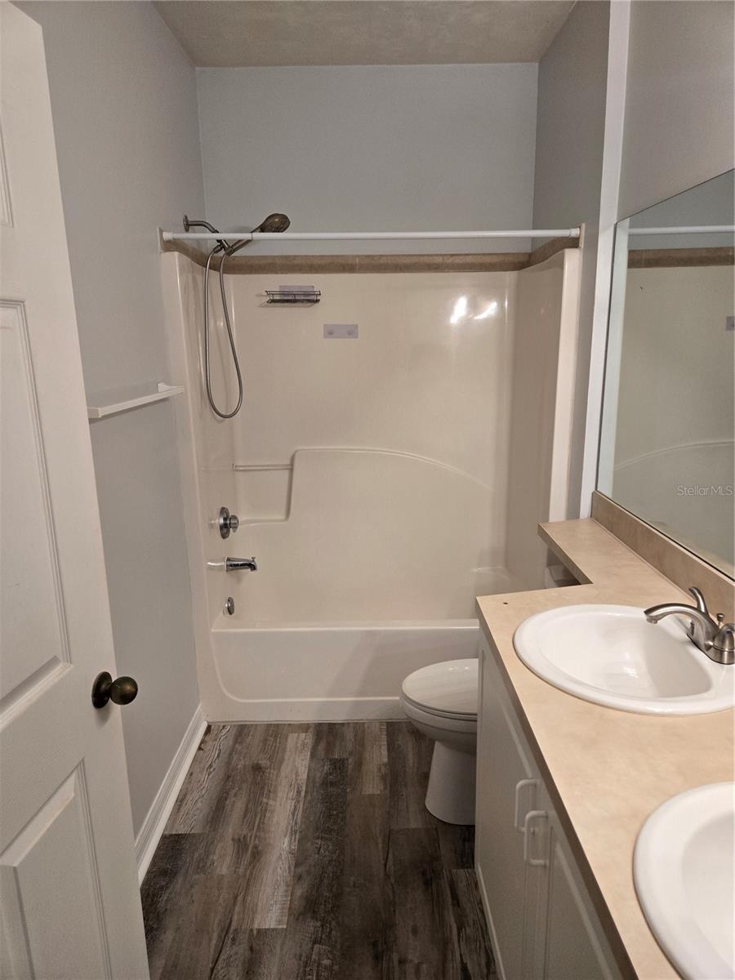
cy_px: 490
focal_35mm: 23
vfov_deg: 73.9
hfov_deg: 58.9
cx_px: 368
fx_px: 651
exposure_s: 1/120
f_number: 1.8
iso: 250
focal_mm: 5.4
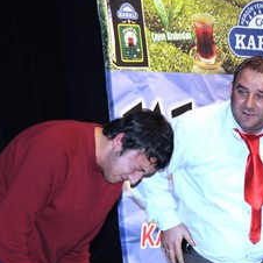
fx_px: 1745
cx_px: 150
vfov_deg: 8.6
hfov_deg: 8.6
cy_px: 163
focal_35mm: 203
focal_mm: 80
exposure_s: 1/60
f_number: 5.3
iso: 400
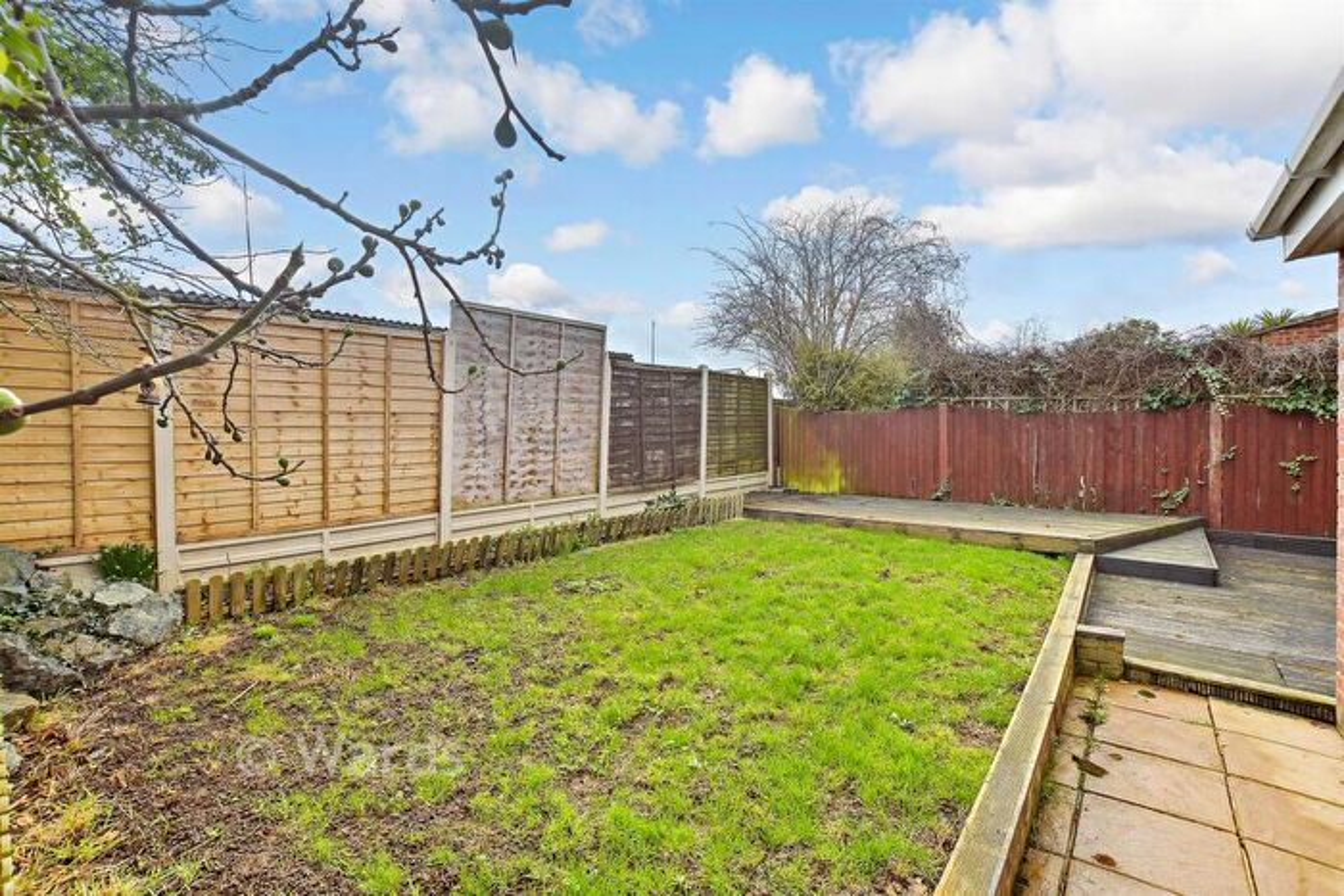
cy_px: 448
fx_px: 560
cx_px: 672
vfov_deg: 77.4
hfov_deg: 100.4
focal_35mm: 15
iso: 160
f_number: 8
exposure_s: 1/125
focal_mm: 10
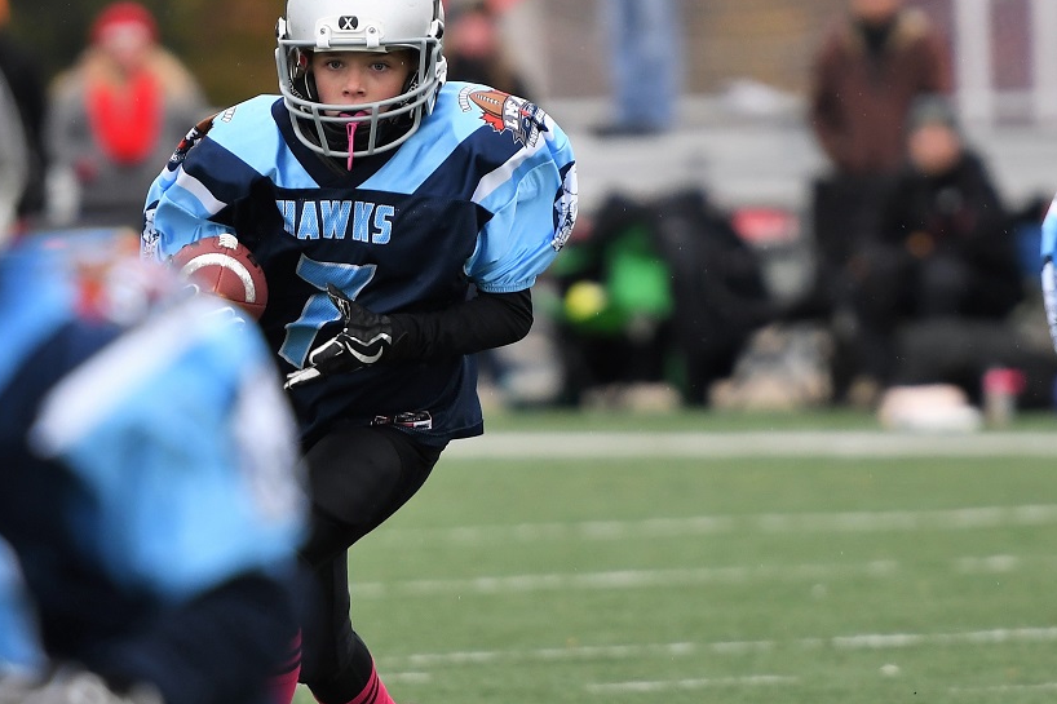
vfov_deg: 2.7
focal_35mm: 506
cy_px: 473
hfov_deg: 4.1
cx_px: 527
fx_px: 14853
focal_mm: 200
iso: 560
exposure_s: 1/1000
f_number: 2.8
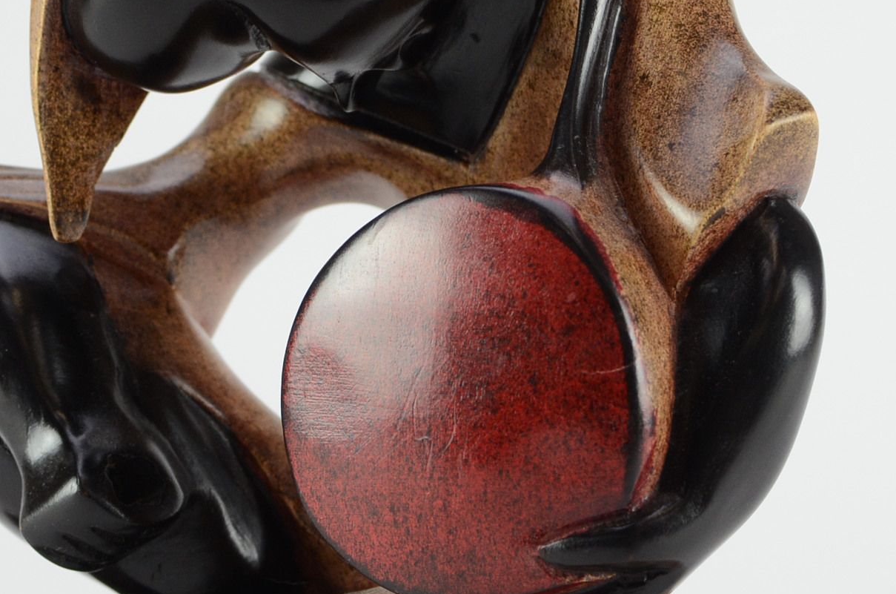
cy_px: 349
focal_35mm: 107
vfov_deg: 12.7
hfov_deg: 19.1
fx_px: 2658
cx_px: 332
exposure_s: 1/100
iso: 800
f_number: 4.5
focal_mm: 35
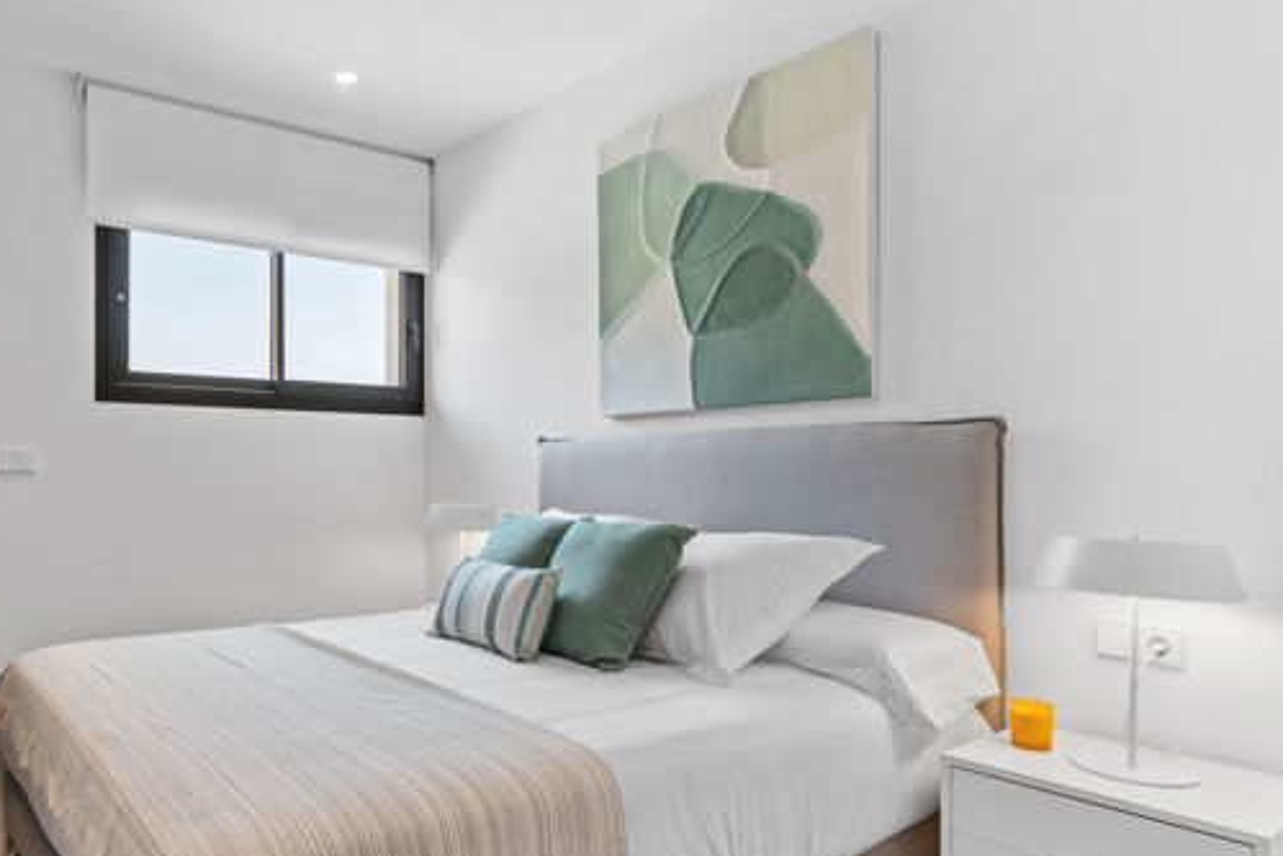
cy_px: 470
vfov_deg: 53.1
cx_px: 420
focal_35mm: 24
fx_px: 856
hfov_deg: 71.4
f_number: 5.6
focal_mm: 17
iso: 64
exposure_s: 1/15
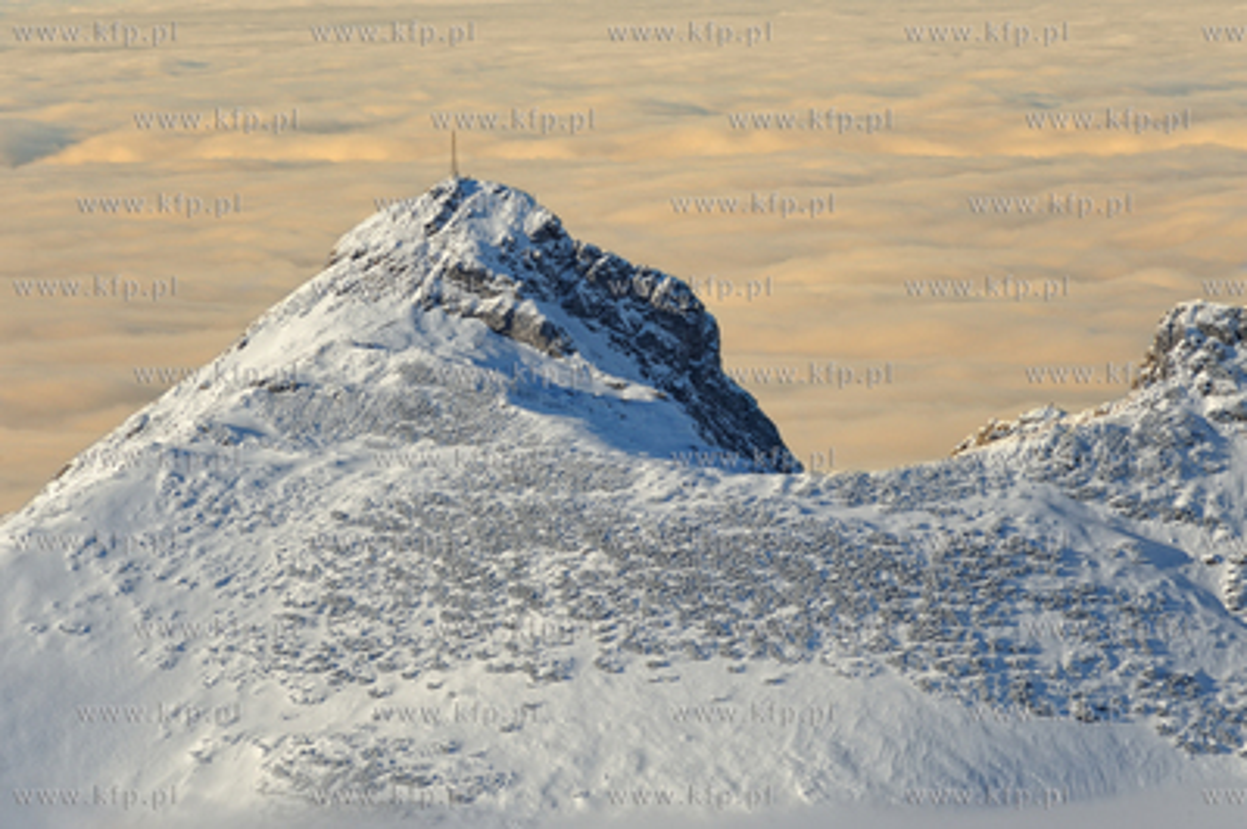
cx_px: 624
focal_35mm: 400
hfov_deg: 5.2
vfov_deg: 3.4
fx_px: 13844
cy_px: 414
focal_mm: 400
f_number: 14
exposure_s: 1/250
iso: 200
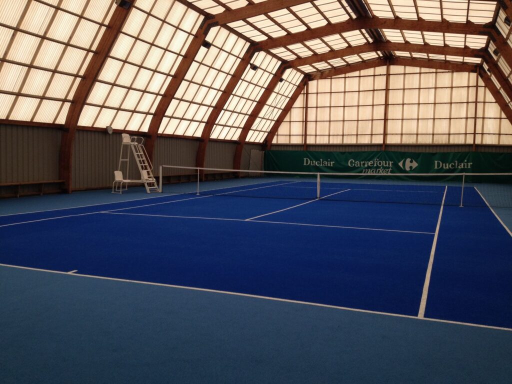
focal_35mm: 35
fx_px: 518
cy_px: 192
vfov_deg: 40.7
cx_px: 256
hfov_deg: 52.6
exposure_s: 1/273
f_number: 2.4
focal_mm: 4.28
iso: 50
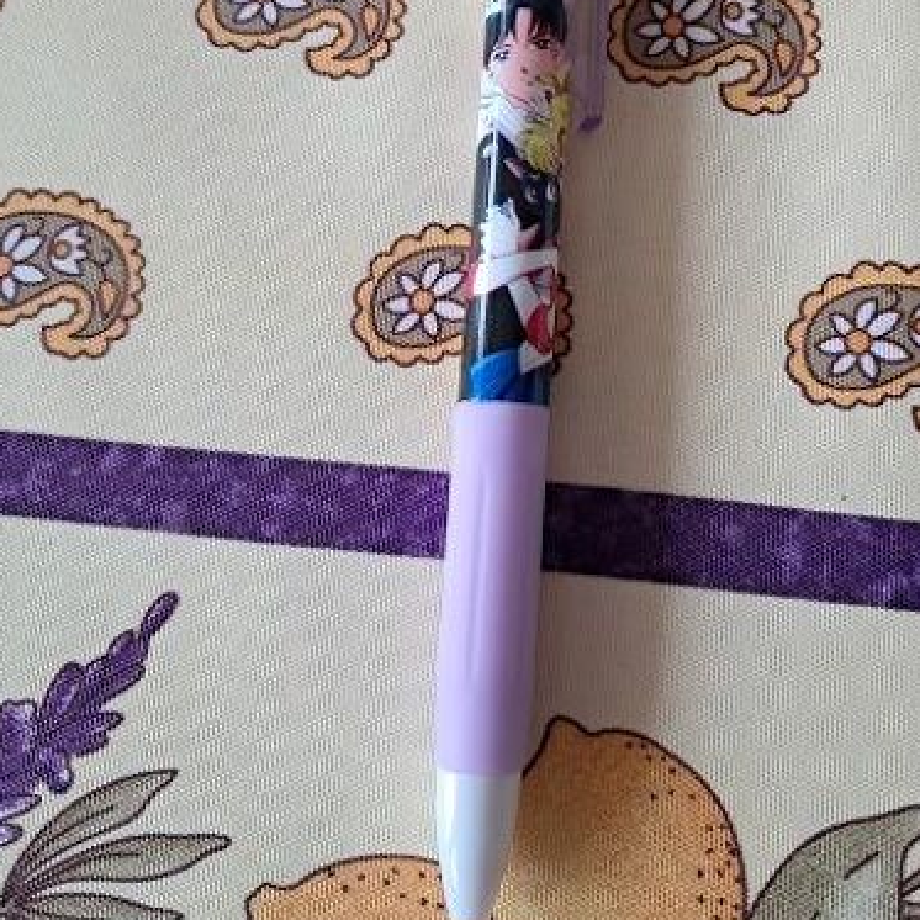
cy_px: 276
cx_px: 577
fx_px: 1233
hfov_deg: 40.6
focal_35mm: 41
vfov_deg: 40.2
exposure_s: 1/50
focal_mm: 4
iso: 160
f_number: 1.8
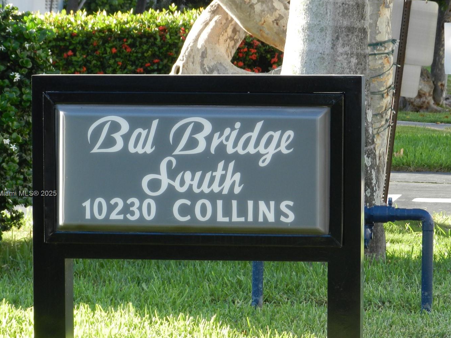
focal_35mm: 172
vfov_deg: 8.6
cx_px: 217
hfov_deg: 11.5
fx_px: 2241
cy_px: 194
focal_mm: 25.7
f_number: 5.1
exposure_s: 1/100
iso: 160
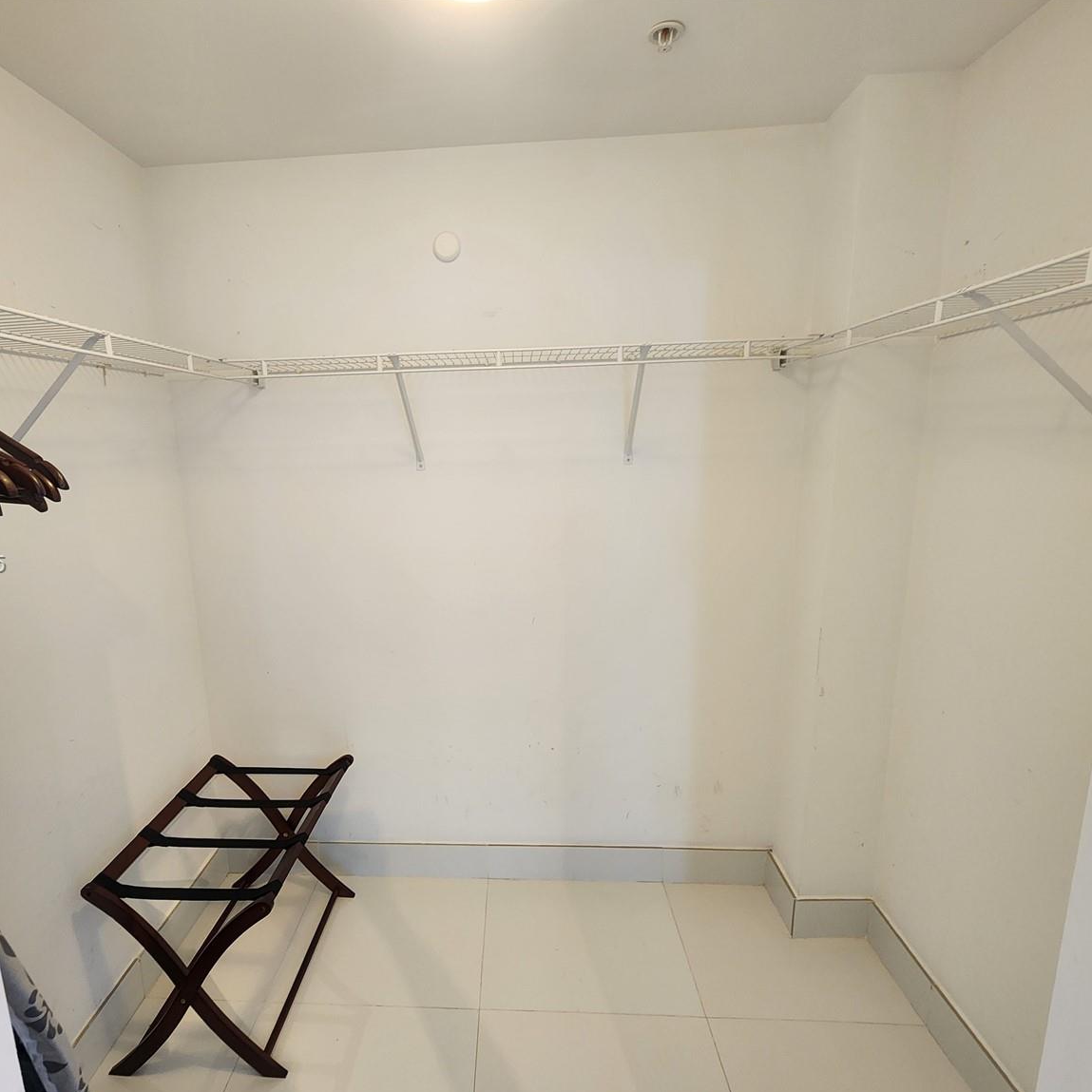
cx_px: 469
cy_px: 565
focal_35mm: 16
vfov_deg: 87.4
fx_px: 571
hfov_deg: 86.9
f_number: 2.2
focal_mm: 2.2
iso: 320
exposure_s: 1/40
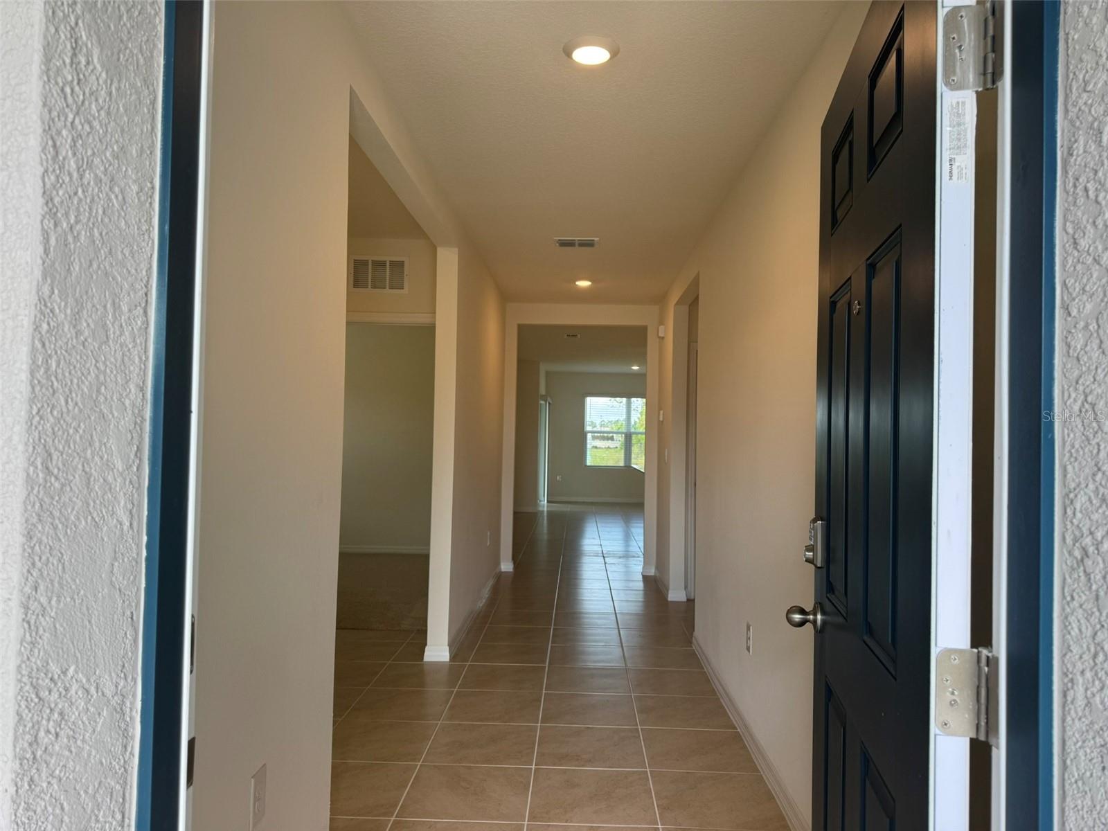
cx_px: 554
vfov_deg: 56.8
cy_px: 416
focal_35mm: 24
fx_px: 768
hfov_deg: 71.6
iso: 64
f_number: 1.78
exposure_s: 1/166
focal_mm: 6.76
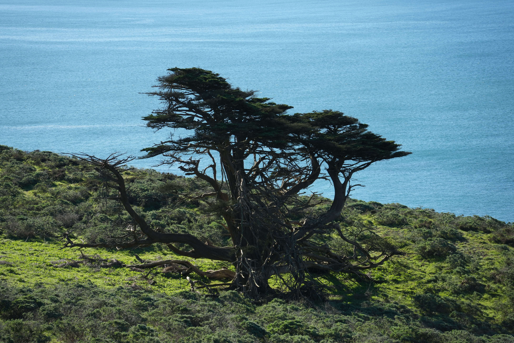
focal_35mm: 165
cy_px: 172
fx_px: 2356
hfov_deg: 12.5
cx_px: 257
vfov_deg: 8.3
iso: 250
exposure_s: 1/500
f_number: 6.3
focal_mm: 165
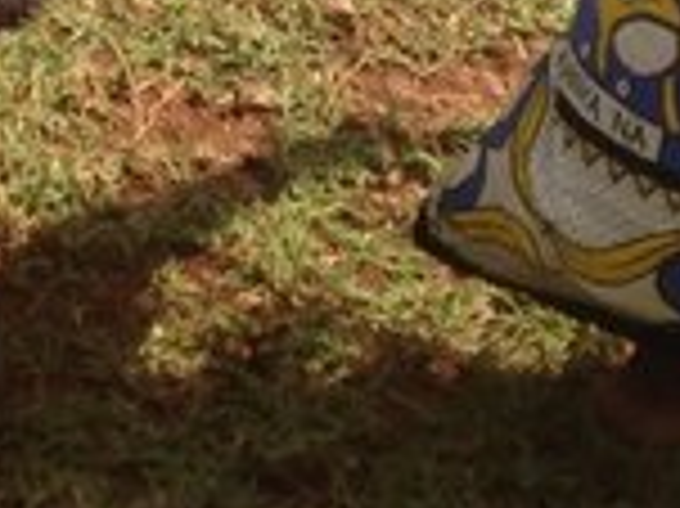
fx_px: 4652
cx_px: -1040
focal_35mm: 237
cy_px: -784
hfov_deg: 7.7
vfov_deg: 6.0
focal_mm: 4.28
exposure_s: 1/1080
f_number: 2.4
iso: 50
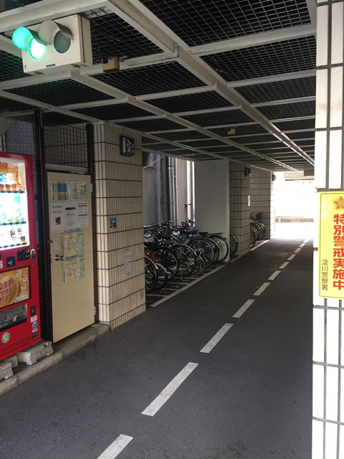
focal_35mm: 29
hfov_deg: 48.2
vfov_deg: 61.7
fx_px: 384
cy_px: 230
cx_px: 172
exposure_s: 1/30
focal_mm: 4.15
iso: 100
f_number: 2.2
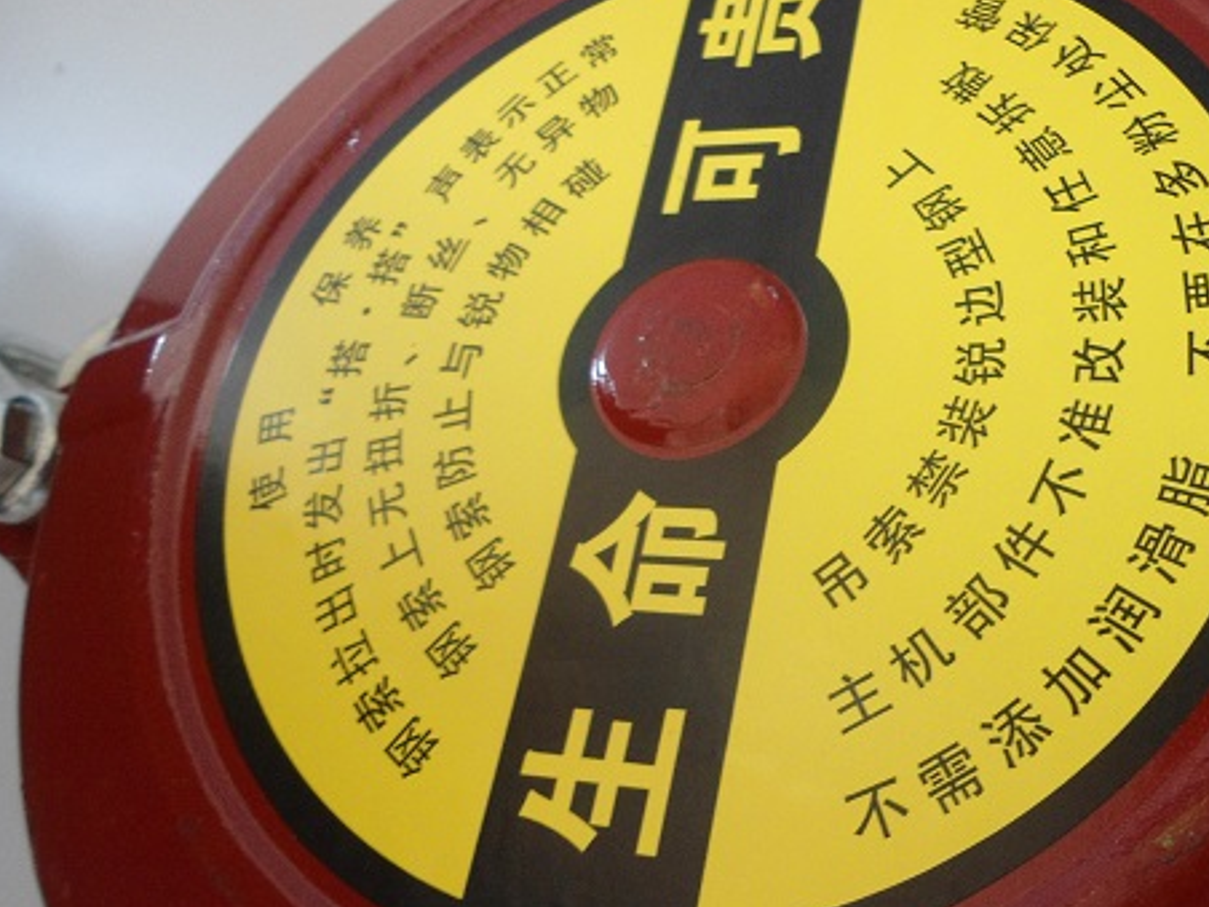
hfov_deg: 47.7
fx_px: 1327
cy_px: 510
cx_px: 859
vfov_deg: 37.7
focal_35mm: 38
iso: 200
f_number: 2.8
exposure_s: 1/30
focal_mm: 4.7
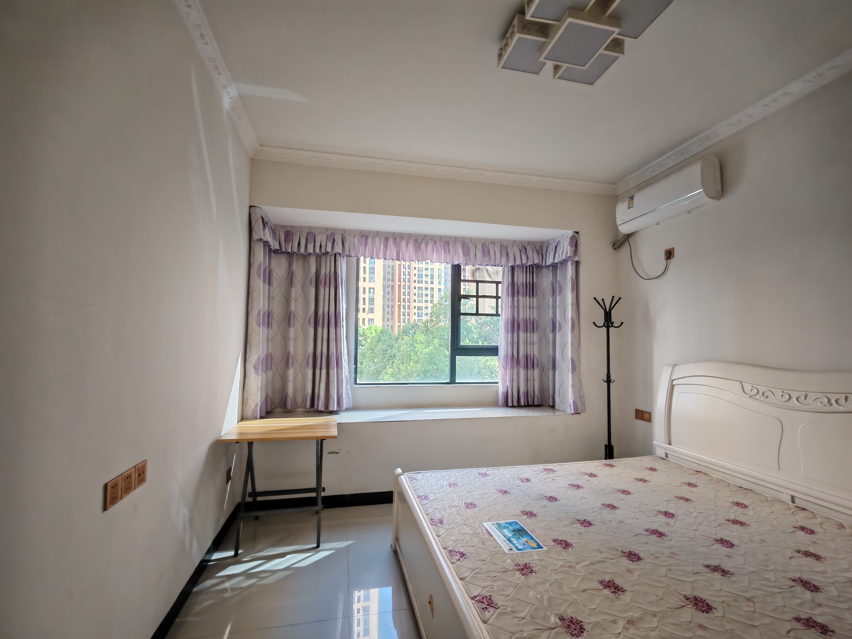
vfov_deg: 78.1
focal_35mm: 16
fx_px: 394
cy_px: 320
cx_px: 426
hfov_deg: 94.5
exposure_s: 1/50
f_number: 2.2
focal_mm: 1.96
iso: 100
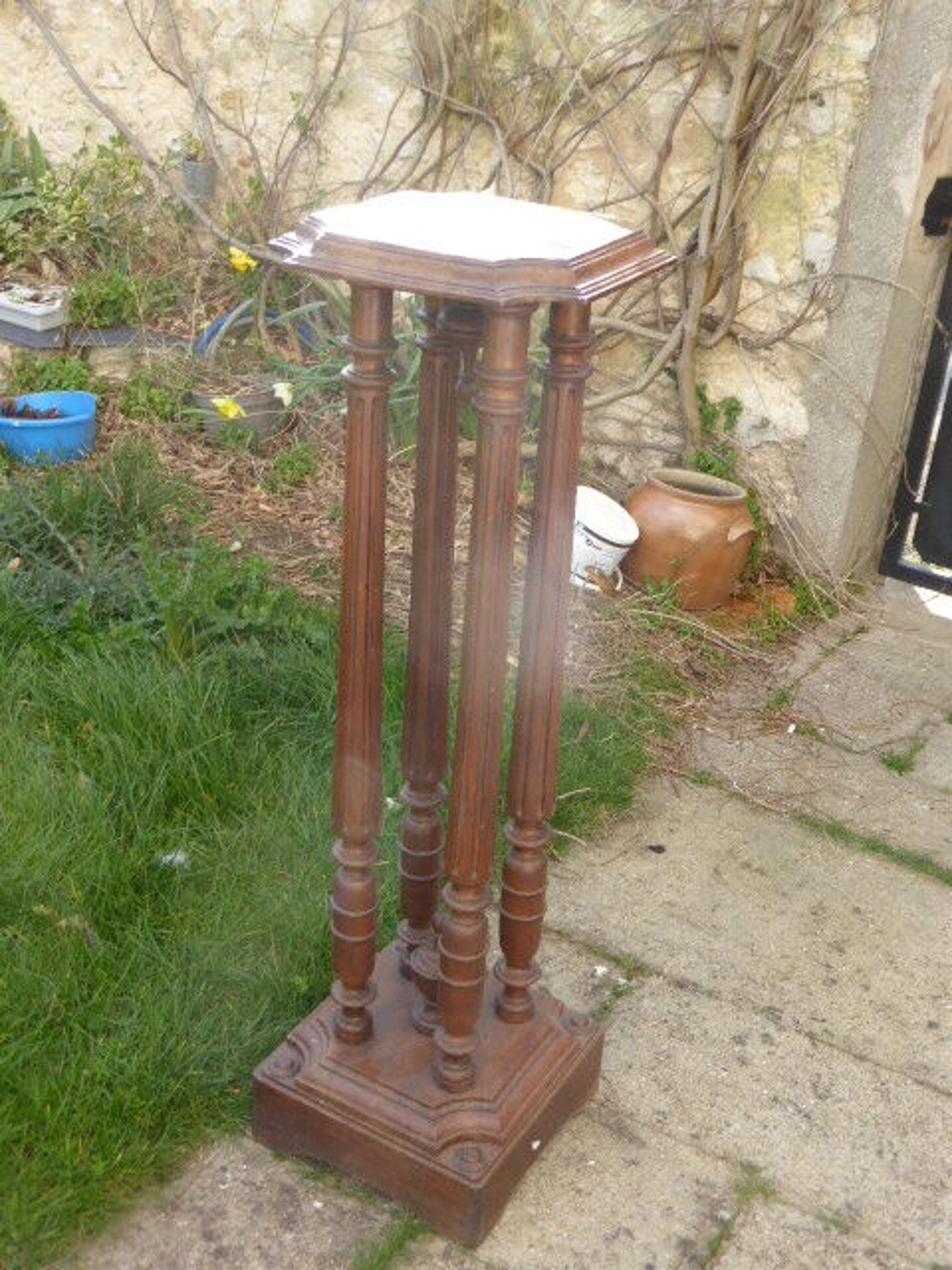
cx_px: 476
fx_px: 1577
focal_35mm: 43
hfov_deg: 33.6
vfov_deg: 43.9
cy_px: 635
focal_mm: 7.4
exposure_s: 1/125
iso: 100
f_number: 3.9
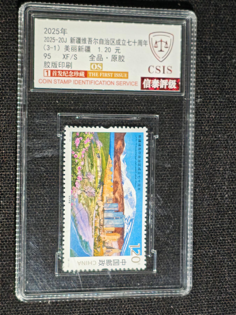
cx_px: 118
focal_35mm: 111
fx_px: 1009
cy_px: 158
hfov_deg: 13.3
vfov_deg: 17.7
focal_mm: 4.94
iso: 50
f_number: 1.5
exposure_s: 1/365
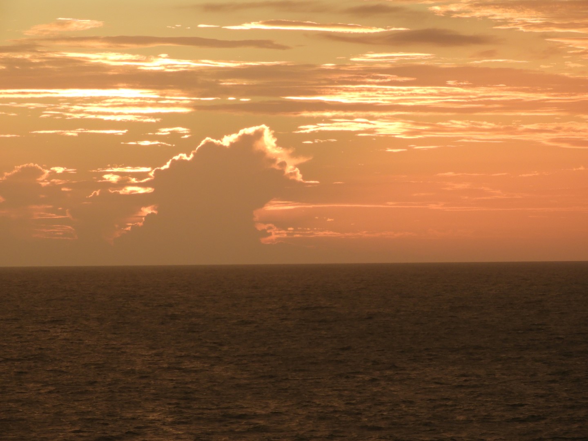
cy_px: 220
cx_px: 294
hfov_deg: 7.9
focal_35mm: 250
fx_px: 4247
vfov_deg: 5.9
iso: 140
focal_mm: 44.8
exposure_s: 1/125
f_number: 5.5
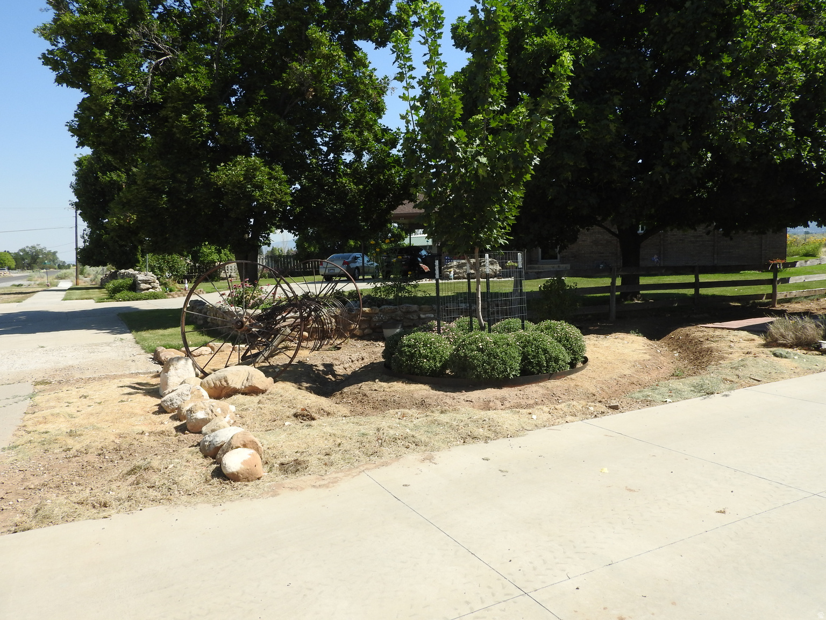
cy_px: 310
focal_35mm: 28
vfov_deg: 49.7
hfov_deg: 63.4
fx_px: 668
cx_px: 413
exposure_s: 1/1250
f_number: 3.5
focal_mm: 5
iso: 100
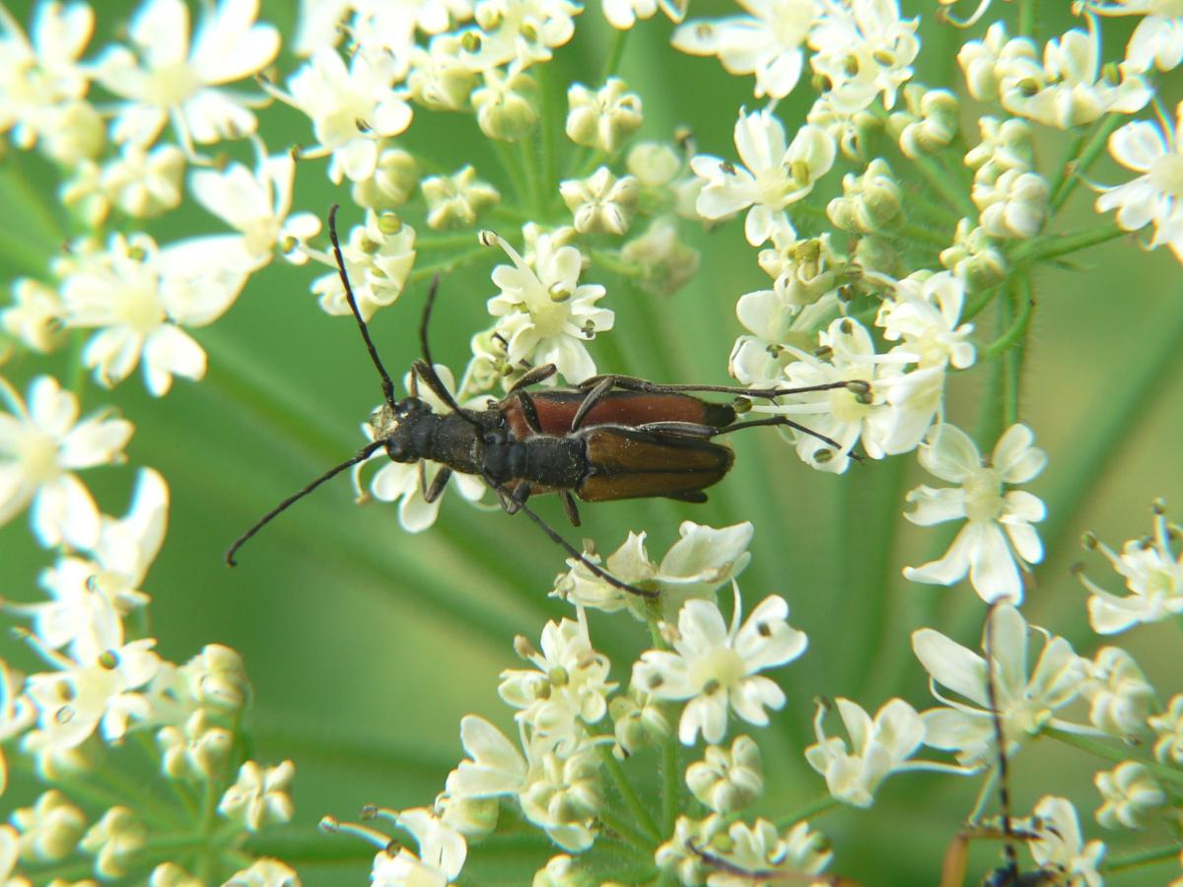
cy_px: 444
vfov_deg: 15.6
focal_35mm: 95
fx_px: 3247
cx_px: 592
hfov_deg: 20.7
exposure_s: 1/200
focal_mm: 15.8
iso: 80
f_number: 4
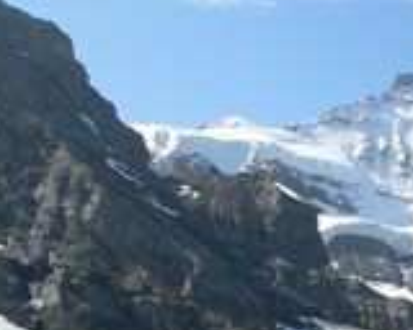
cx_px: 568
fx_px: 1210
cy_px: 309
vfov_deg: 15.3
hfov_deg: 17.8
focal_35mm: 99
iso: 80
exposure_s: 1/500
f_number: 4
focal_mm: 6
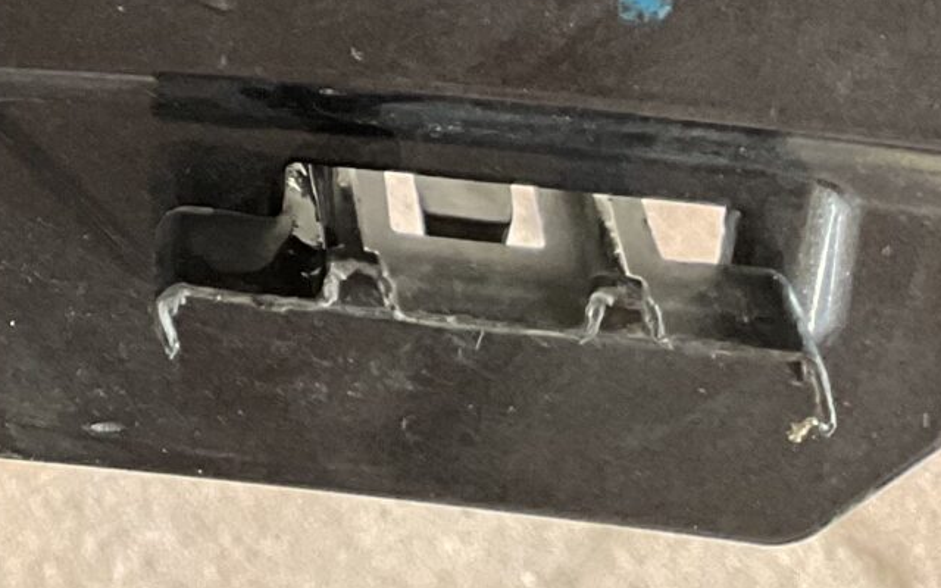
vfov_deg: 9.9
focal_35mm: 123
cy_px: -584
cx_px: -700
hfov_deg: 15.0
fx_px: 3154
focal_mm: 3
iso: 64
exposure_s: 1/50
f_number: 1.8
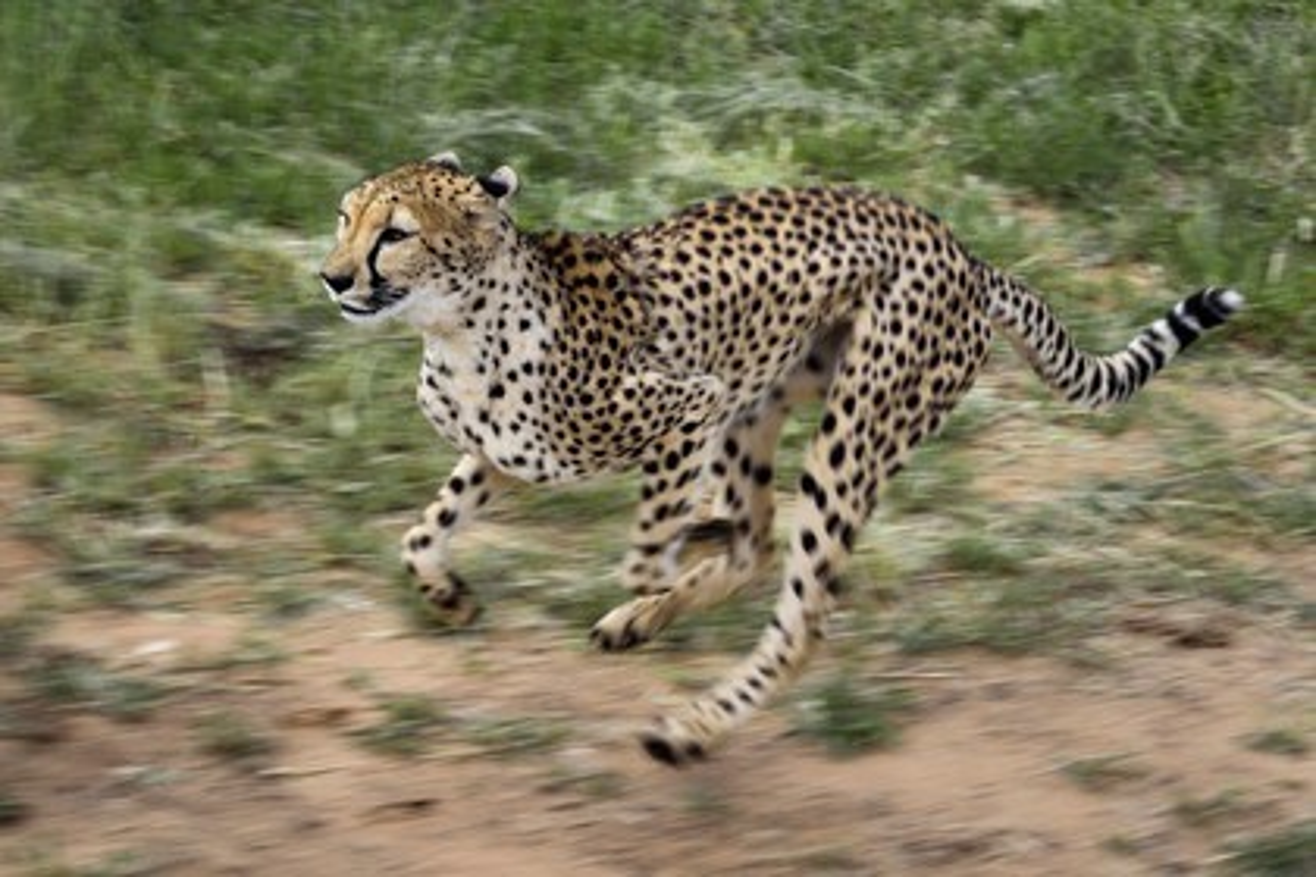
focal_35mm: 72
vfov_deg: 18.9
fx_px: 2632
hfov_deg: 28.1
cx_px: 658
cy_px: 438
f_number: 20
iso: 800
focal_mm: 72
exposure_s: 1/200
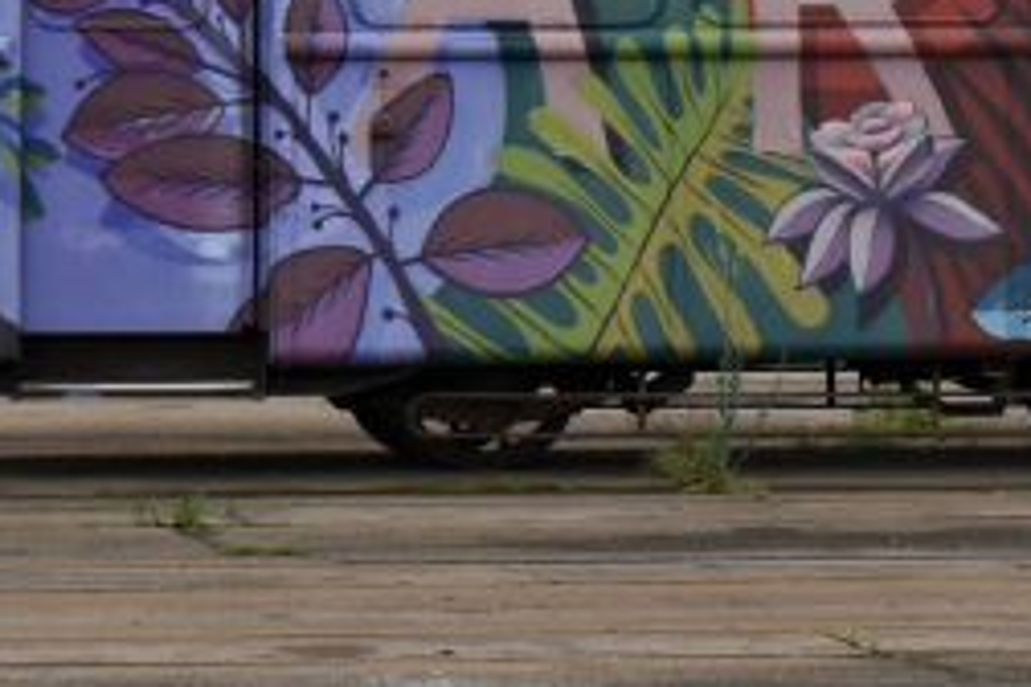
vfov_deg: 3.2
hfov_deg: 4.8
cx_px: 1051
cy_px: -350
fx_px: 12187
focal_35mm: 426
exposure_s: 1/250
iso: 200
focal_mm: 55
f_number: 8
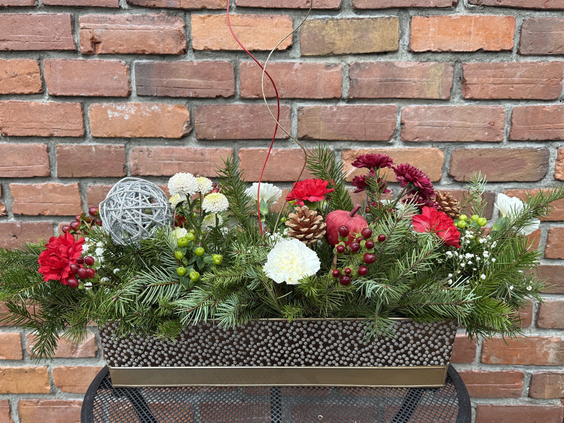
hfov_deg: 71.6
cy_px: 212
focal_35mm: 24
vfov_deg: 56.8
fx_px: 391
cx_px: 282
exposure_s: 1/152
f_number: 1.78
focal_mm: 6.76
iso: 100
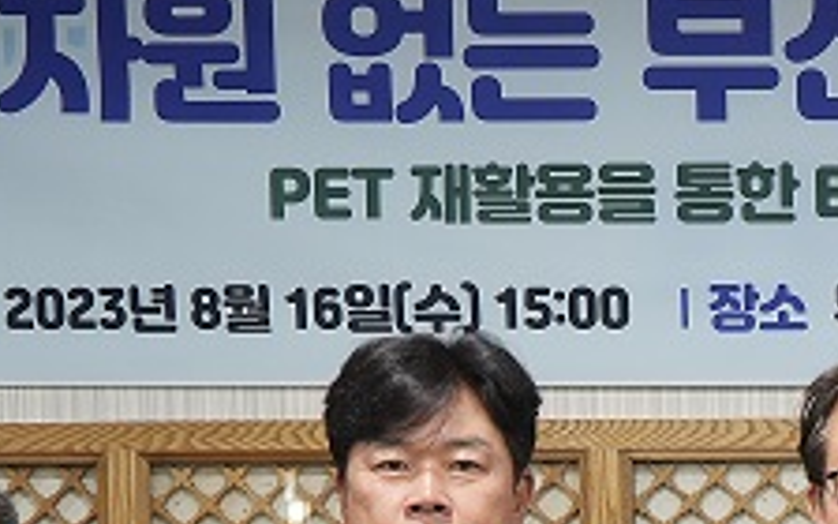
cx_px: 1085
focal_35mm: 131
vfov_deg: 9.6
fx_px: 2992
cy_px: 866
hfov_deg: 15.2
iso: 1000
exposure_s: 1/40
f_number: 4
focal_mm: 36
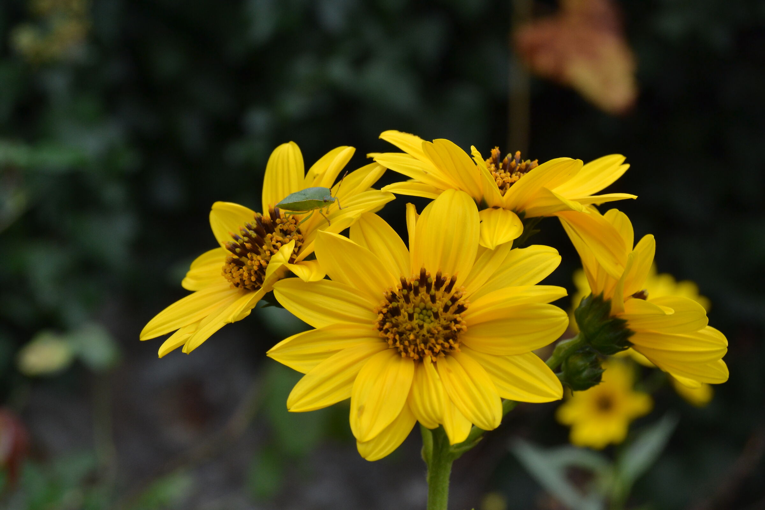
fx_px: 1753
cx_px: 382
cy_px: 255
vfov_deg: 16.6
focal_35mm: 82
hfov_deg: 24.6
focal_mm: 55
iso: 400
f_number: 8
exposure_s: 1/80
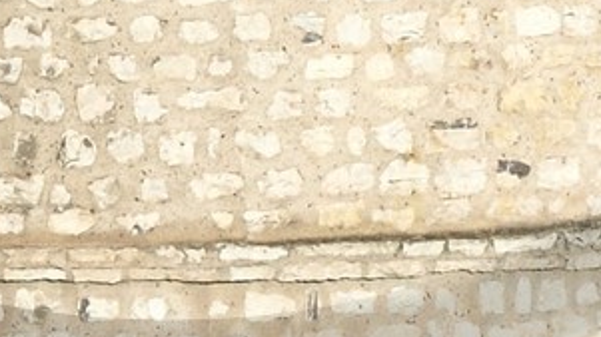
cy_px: -504
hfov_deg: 5.9
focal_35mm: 368
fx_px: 5862
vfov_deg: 3.3
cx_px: 170
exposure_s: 1/250
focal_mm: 44
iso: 200
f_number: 14
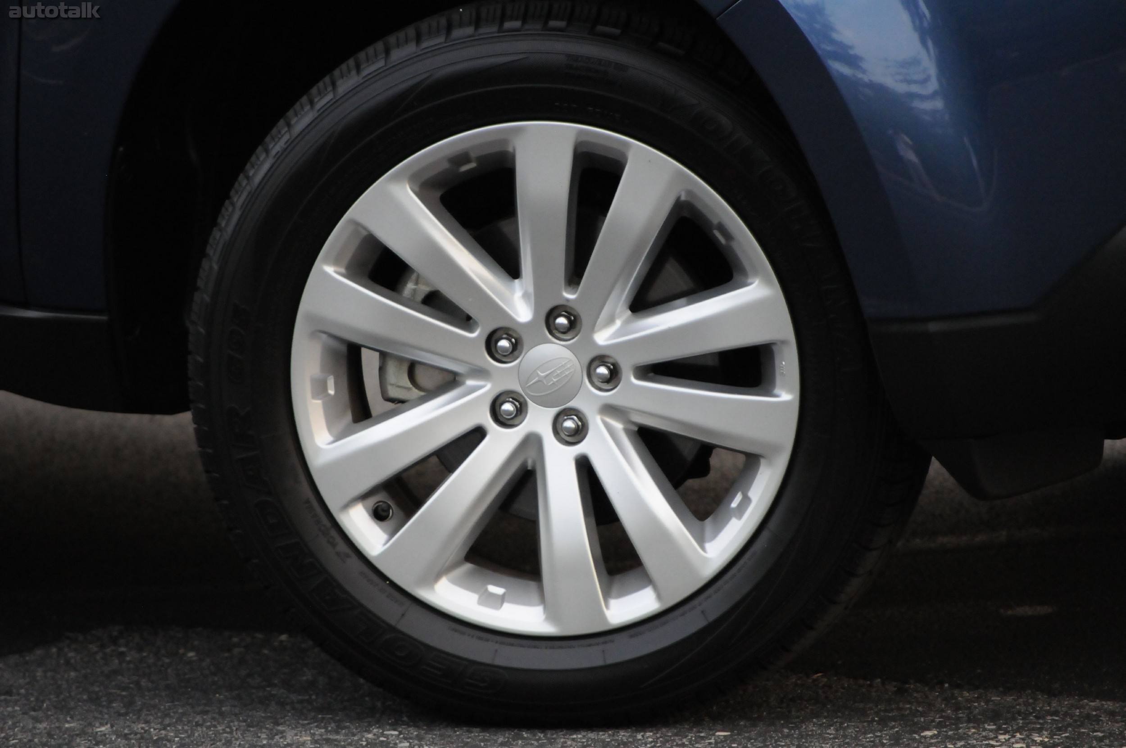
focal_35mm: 300
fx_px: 9373
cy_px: 374
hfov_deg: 6.9
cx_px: 563
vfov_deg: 4.6
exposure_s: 1/320
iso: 2000
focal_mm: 200
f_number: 5.6
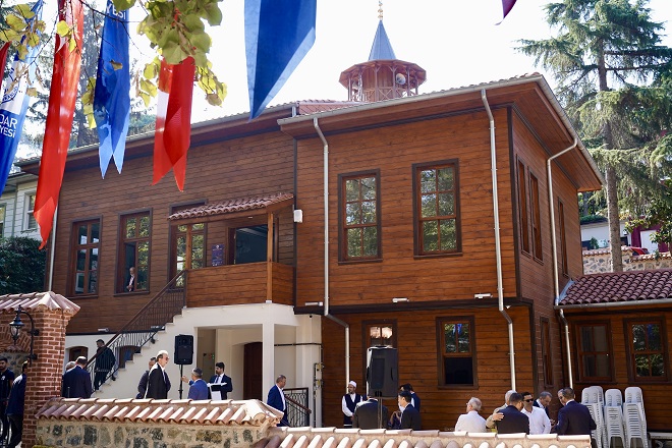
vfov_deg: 36.9
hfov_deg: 53.1
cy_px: 224
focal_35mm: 36
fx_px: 672
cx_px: 336
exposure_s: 1/350
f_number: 5.6
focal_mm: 36
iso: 640
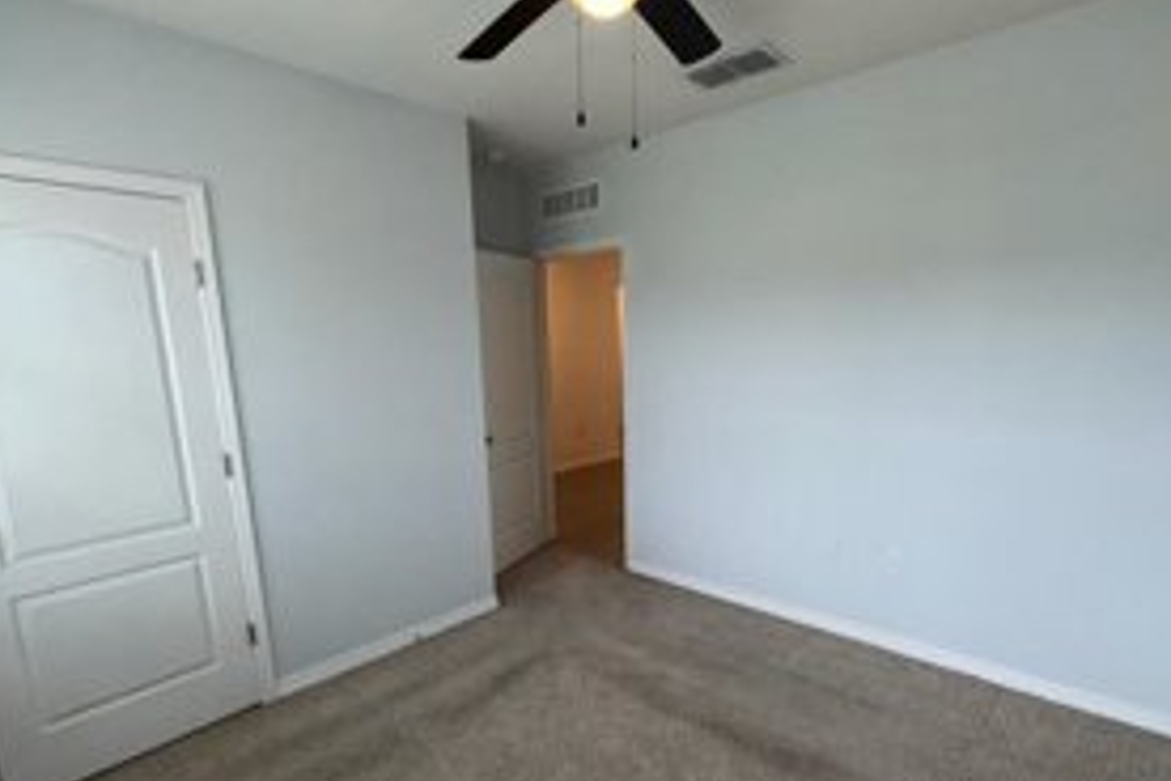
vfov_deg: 64.0
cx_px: 581
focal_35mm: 19
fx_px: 618
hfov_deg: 86.9
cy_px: 467
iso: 50
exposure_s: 1/122
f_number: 2.2
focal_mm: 2.22
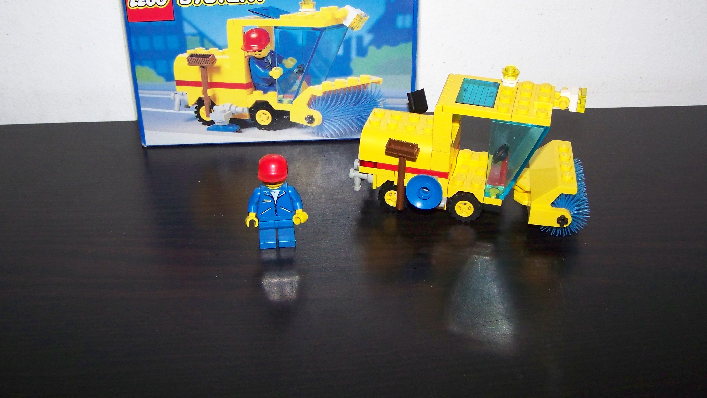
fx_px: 787
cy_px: 136
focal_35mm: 42
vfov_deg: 28.2
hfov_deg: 48.4
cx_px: 349
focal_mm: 6.3
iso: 200
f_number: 2.8
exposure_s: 1/30
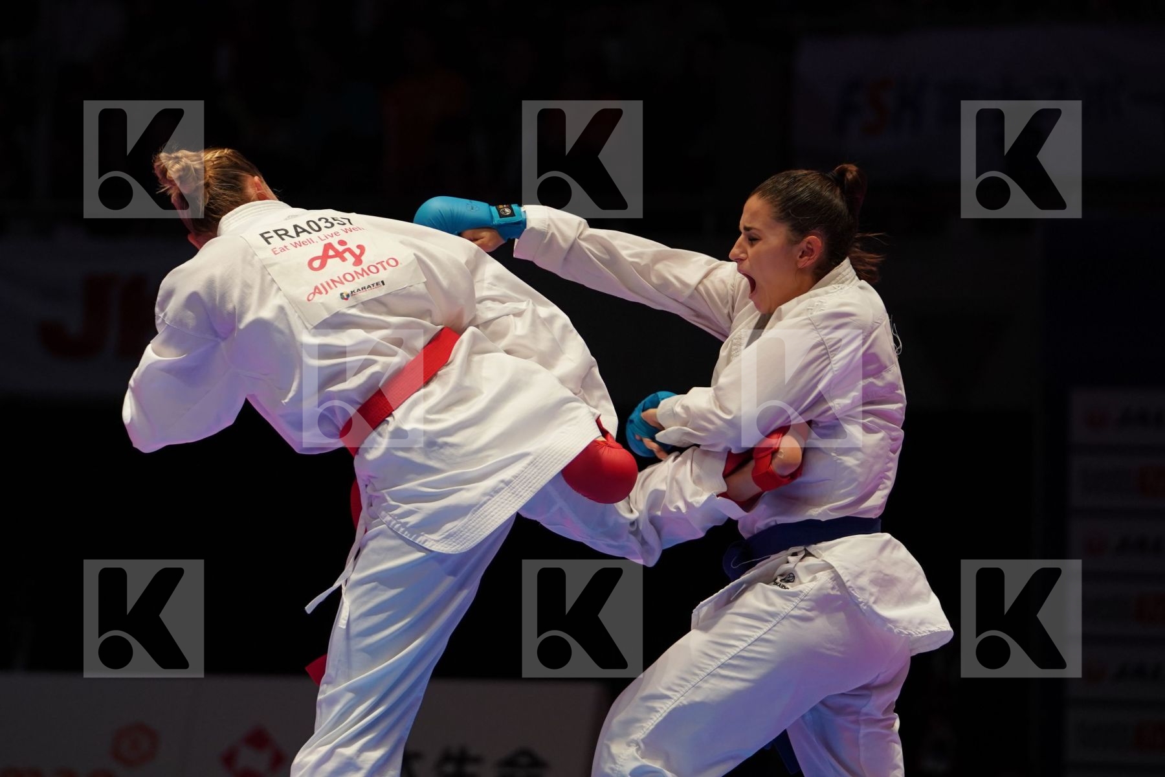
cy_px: 388
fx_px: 6148
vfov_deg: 7.2
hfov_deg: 10.8
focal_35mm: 190
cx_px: 582
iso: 1250
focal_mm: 127
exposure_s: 1/1000
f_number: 2.8
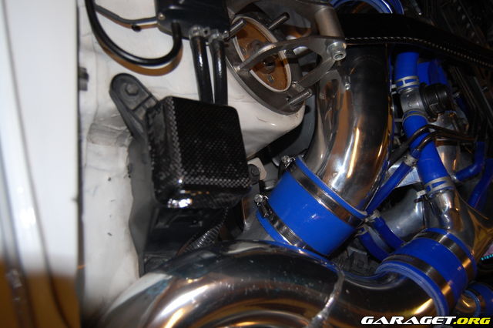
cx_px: 246
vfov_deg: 39.9
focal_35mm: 33
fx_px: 452
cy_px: 164
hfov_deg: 57.2
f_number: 3.8
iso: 400
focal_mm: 22
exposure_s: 1/60
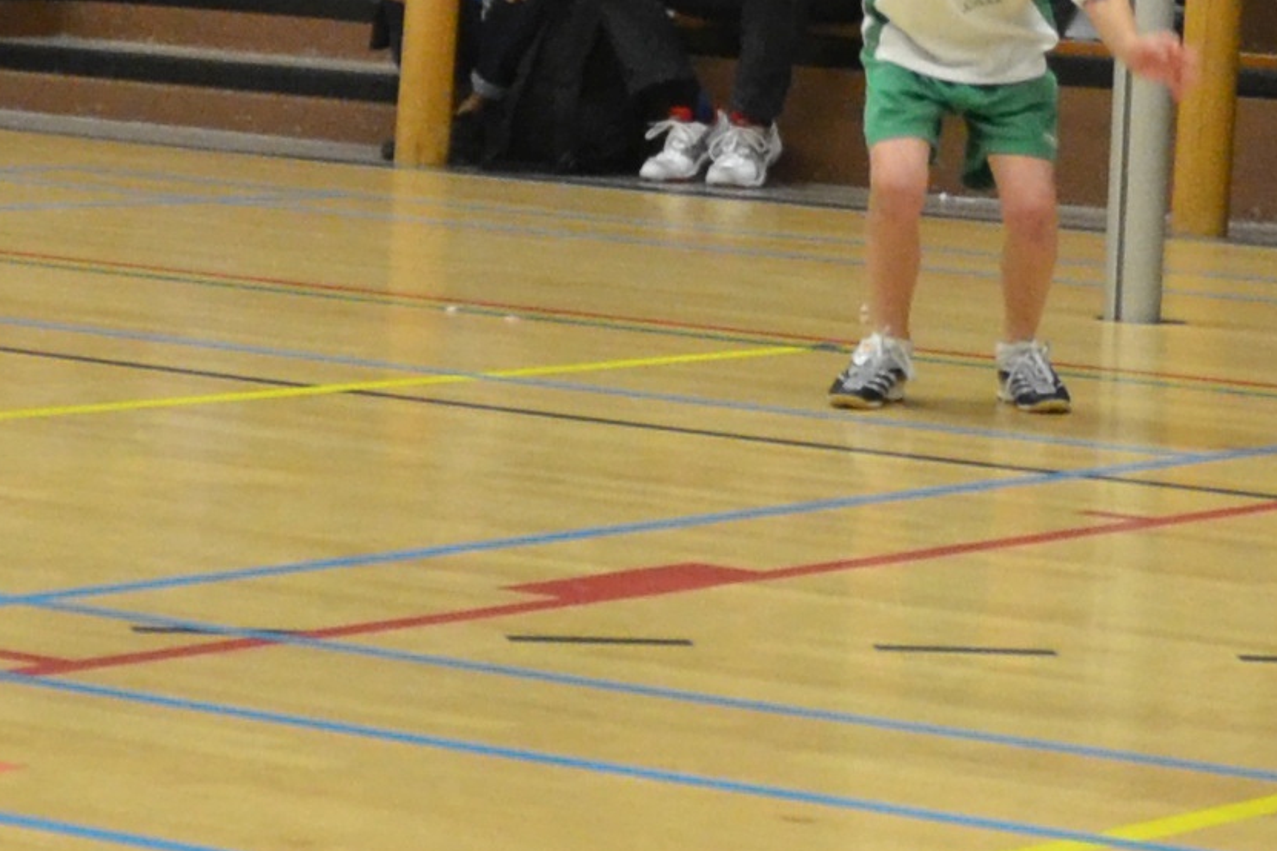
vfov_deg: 7.2
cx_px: 939
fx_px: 6491
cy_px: -873
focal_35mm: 183
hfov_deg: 11.2
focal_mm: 22
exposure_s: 1/125
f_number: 3.5
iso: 1600
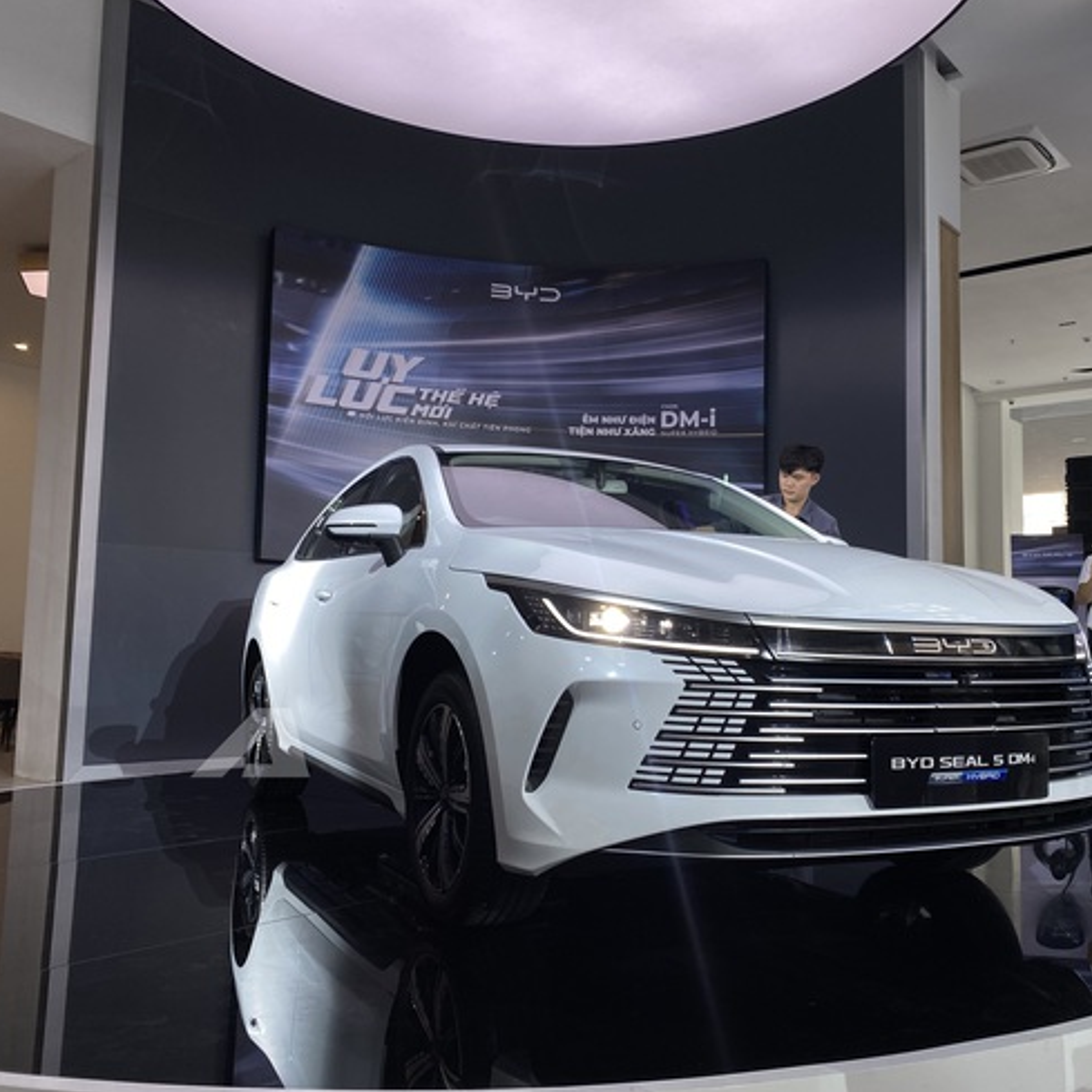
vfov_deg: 52.5
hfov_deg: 51.9
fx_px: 1106
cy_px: 544
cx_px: 688
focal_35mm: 31
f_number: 1.8
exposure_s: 1/221
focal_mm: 4.25
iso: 32
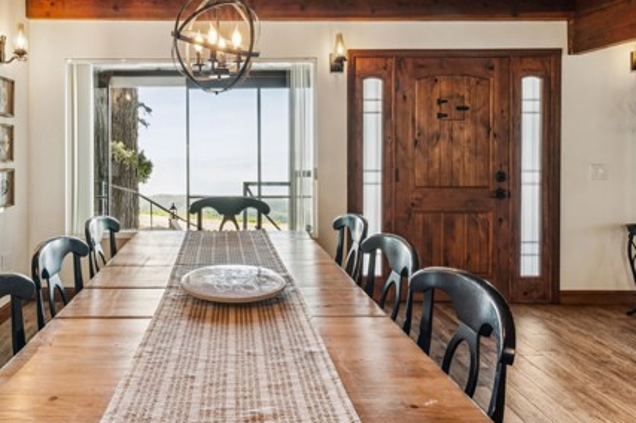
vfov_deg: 51.3
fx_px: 434
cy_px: 152
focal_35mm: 25
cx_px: 222
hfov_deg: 70.7
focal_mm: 16.4
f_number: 13
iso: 100
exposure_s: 1/5
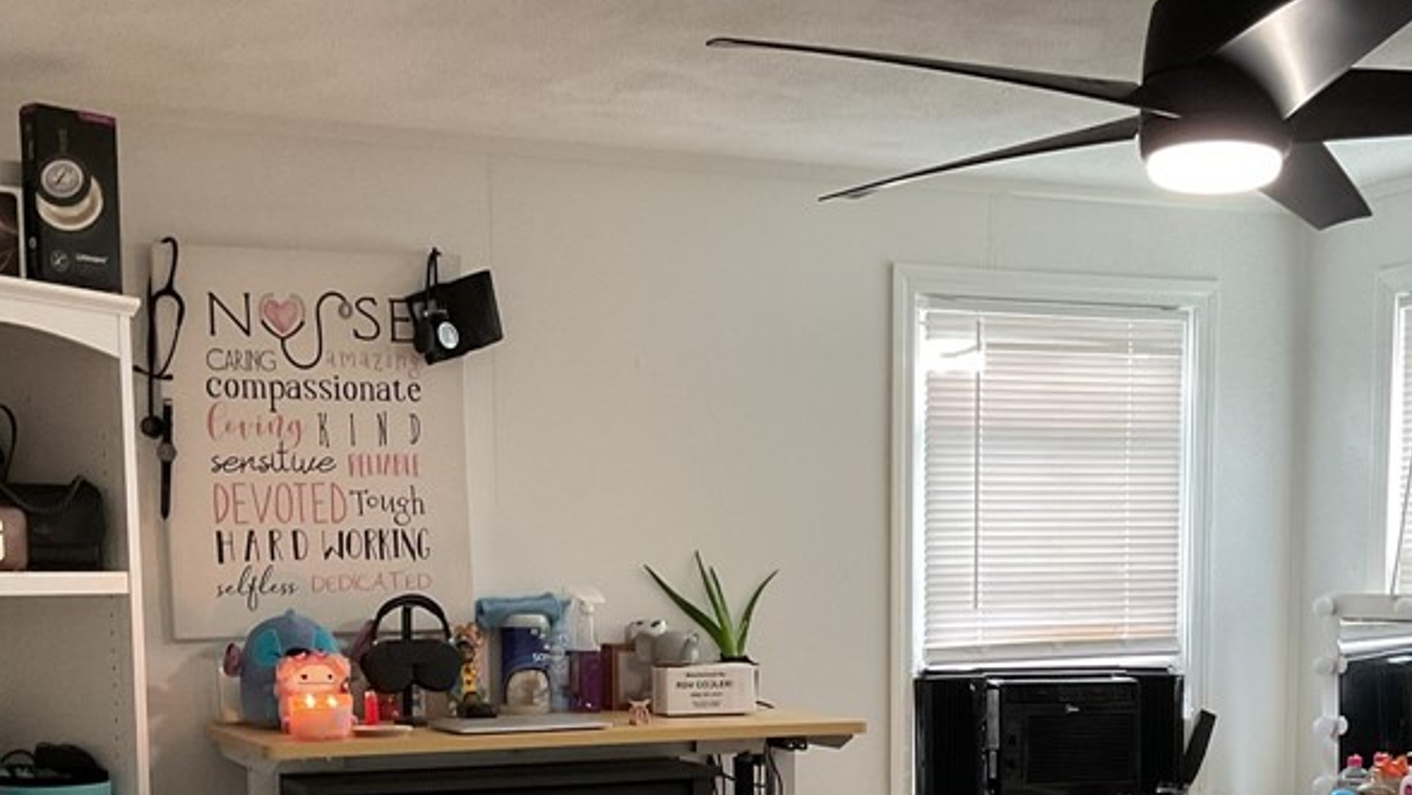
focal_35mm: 55
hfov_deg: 37.8
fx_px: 2060
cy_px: 771
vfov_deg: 21.2
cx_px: 744
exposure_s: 1/50
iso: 160
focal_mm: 3
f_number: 1.8
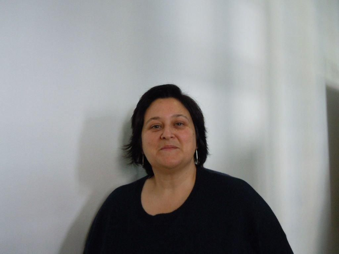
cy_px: 127
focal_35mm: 30
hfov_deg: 60.0
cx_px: 170
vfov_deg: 46.8
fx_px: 294
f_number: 3.5
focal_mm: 5.4
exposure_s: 1/40
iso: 400
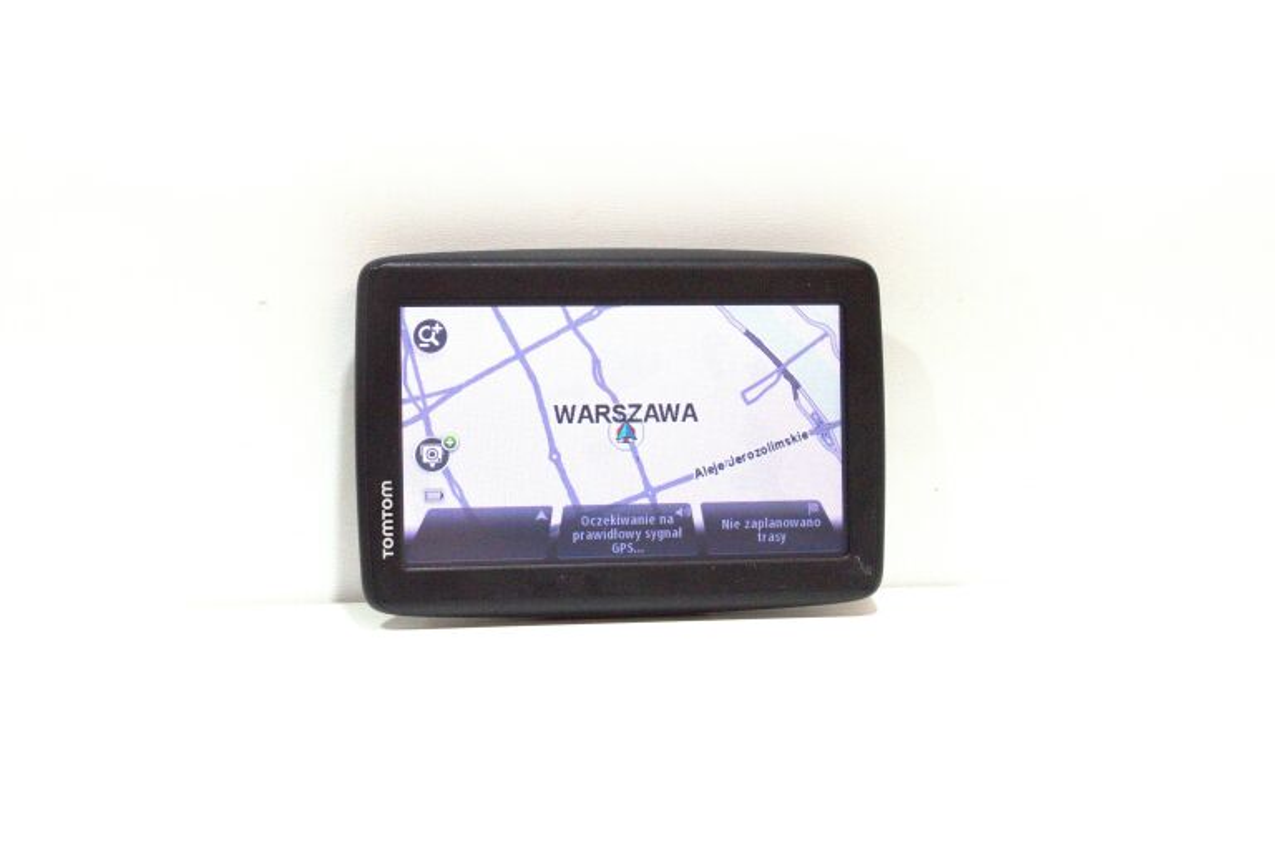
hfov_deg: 35.1
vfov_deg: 23.7
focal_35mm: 57
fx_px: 2015
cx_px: 638
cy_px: 422
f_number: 8
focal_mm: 38
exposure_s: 1/250
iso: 2000
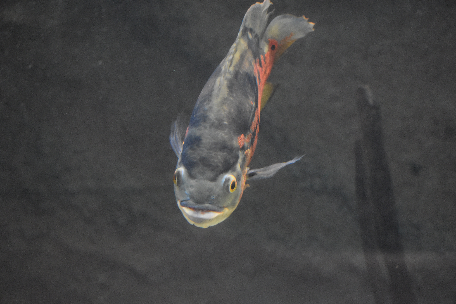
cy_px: 152
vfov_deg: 11.1
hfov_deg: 16.7
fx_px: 1558
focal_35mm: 123
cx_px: 228
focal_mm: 82
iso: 3200
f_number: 4.8
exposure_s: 1/160
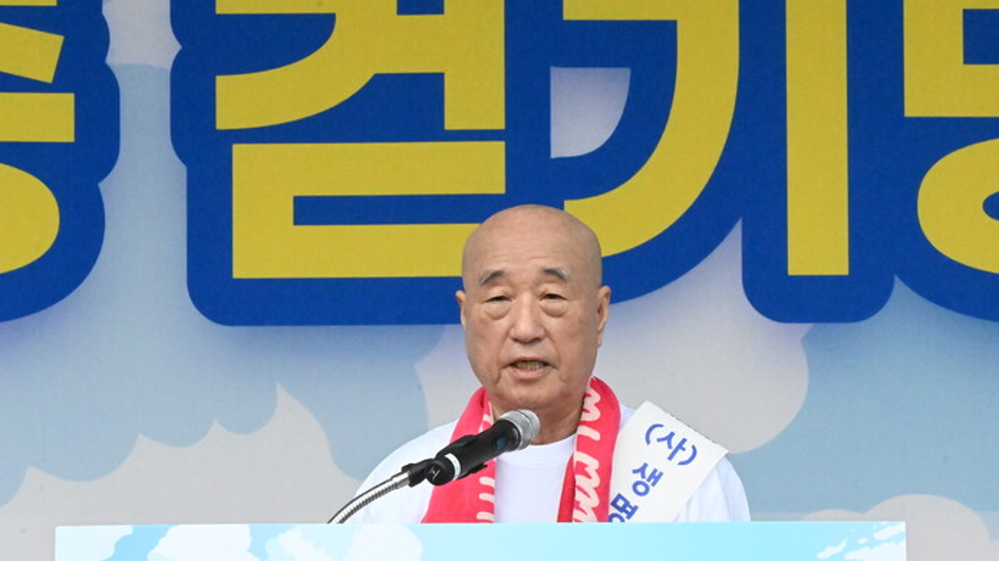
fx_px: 7653
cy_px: 319
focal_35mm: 289
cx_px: 500
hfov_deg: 7.5
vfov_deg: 4.2
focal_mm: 200
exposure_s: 1/5000
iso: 20000
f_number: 18
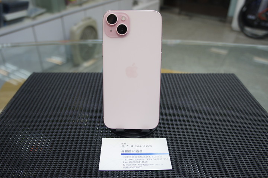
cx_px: 134
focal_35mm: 27
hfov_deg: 67.5
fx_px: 201
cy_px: 89
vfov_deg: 47.8
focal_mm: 18
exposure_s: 1/30
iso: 200
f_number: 4
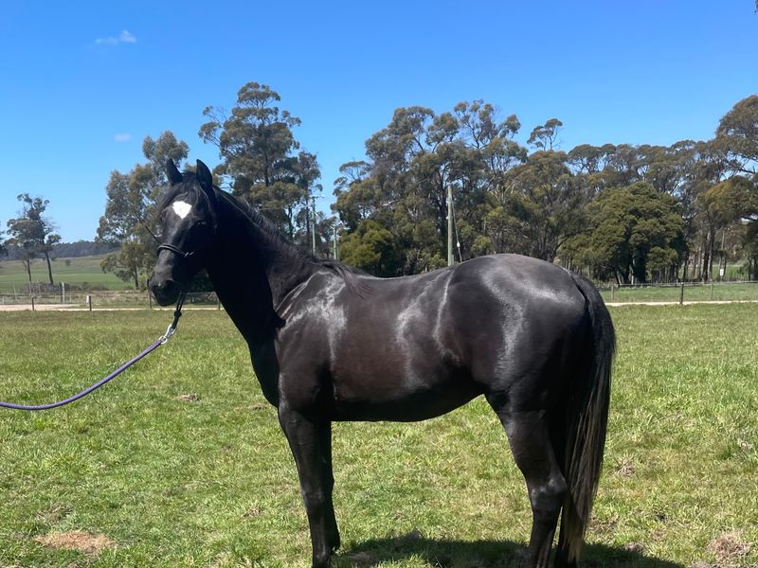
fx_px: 569
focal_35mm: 26
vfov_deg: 53.1
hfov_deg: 67.3
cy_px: 284
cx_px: 379
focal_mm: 4.2
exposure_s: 1/2564
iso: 32
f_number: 1.6
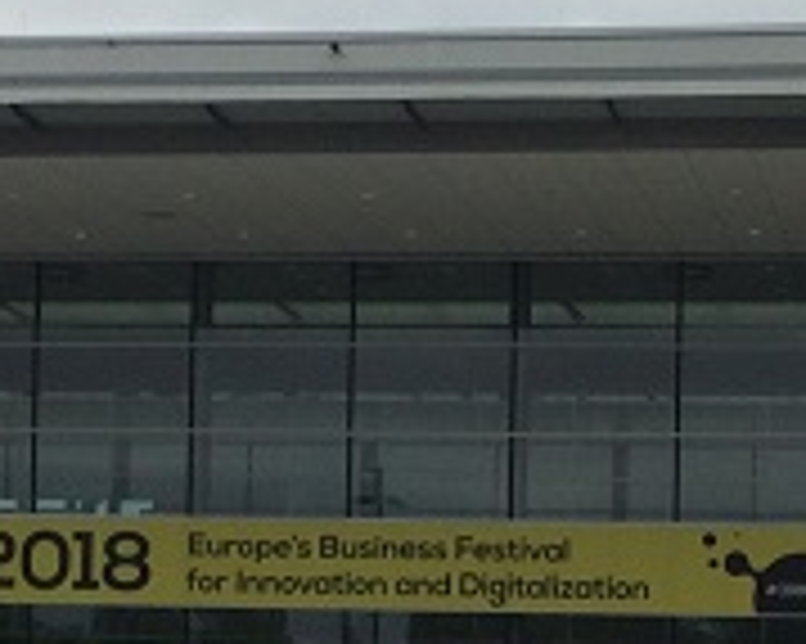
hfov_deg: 14.2
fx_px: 3242
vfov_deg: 11.2
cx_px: 383
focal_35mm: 136
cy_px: 669
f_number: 2.2
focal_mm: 4.15
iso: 32
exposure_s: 1/2283
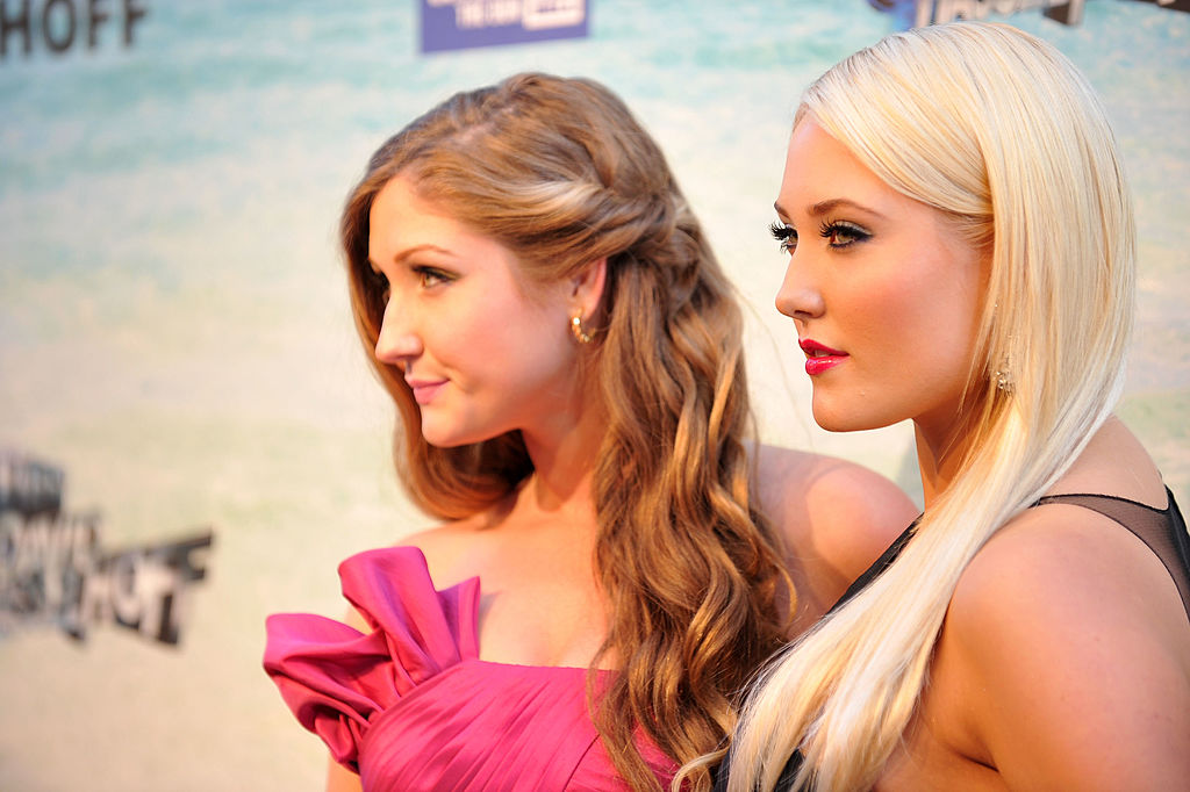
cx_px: 595
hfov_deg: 11.7
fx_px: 5783
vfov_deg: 7.8
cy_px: 396
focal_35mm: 175
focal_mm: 175
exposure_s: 1/320
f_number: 4
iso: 800
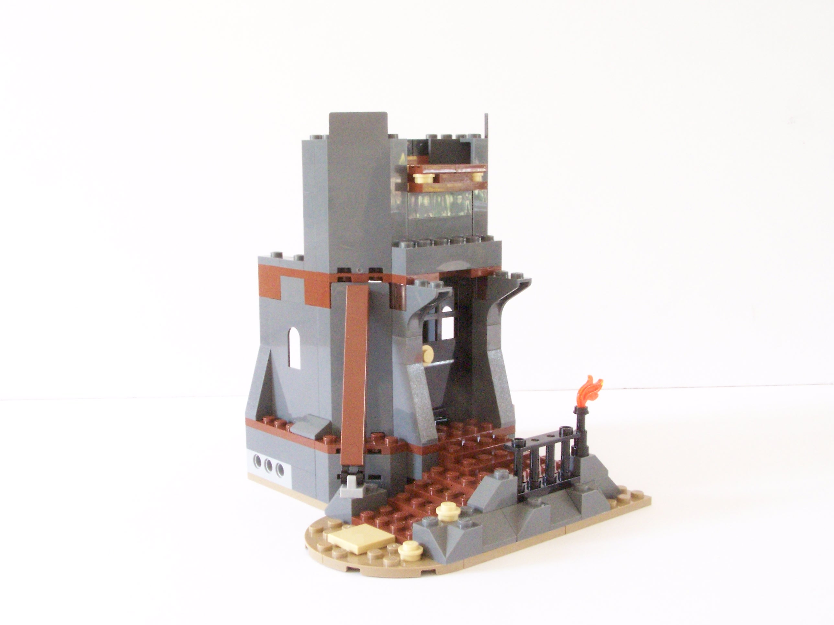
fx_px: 1156
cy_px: 312
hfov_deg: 39.7
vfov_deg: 30.3
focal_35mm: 48
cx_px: 417
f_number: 8
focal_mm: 8
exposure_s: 1/10
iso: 400
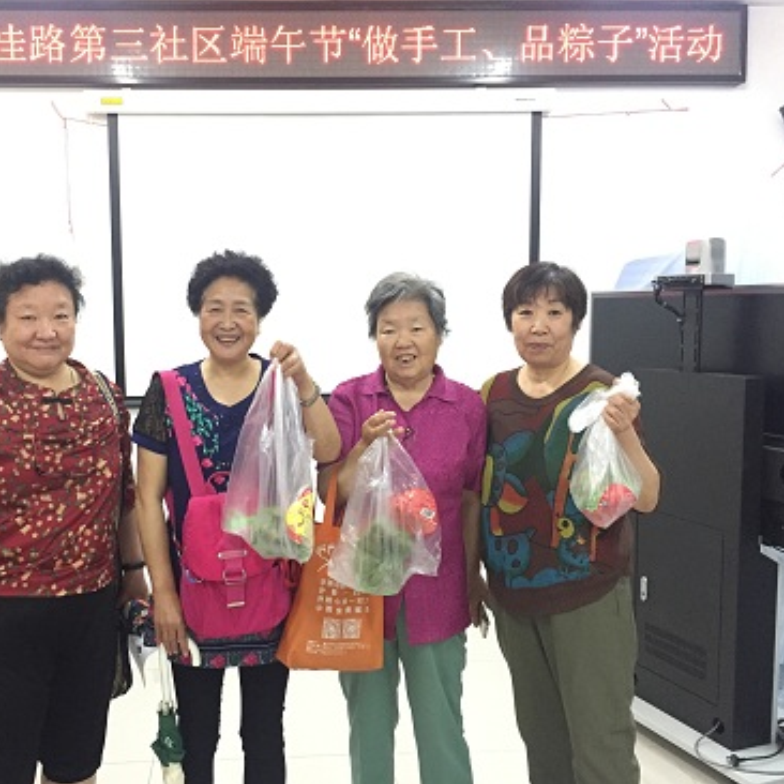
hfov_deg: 46.7
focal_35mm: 35
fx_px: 897
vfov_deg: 47.2
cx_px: 285
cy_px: 397
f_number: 2.2
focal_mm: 4.15
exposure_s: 1/25
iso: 250
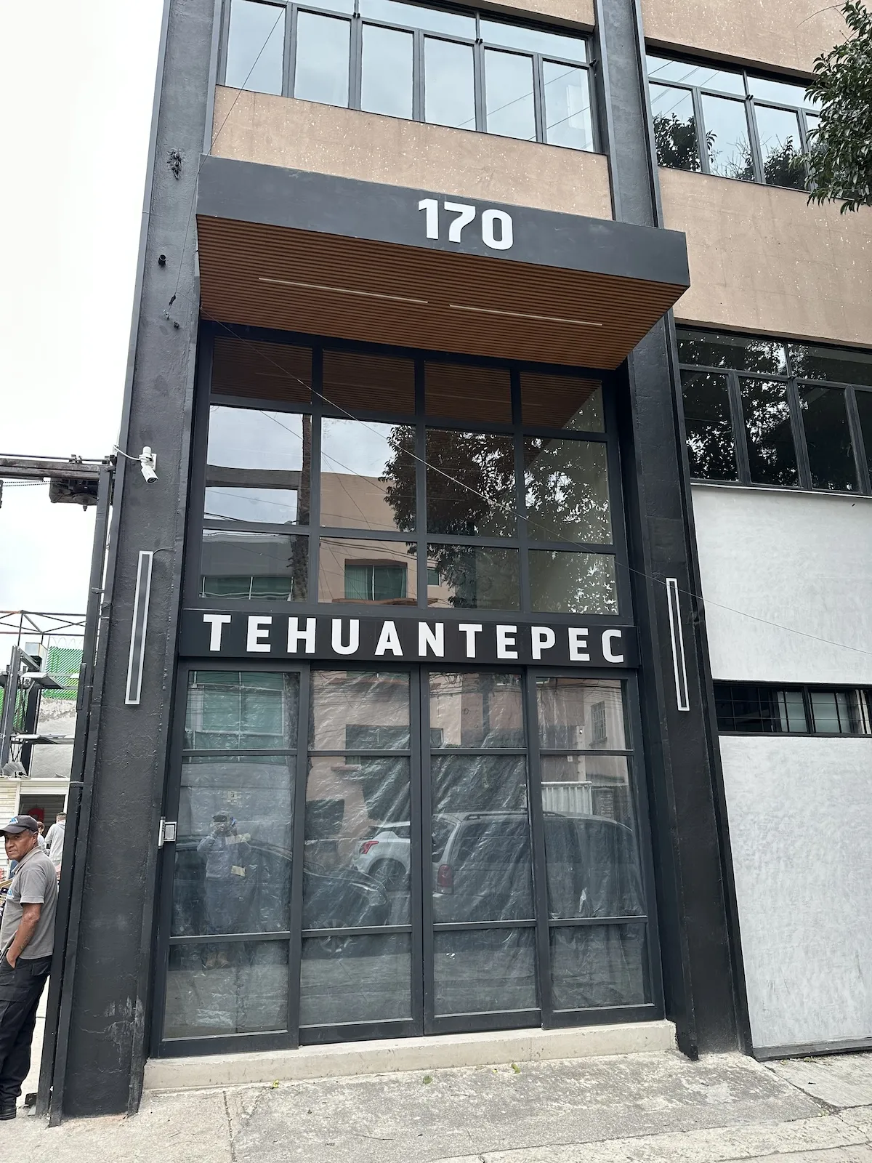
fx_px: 806
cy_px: 582
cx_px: 436
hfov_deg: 56.8
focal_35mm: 24
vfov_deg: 71.6
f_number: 1.78
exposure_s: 1/467
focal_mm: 6.86
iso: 80
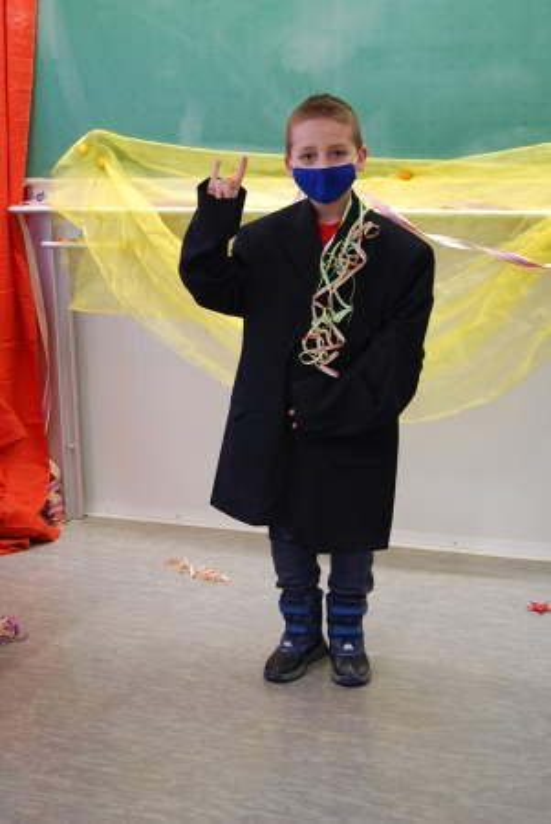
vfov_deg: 35.0
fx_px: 1306
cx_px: 276
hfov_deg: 23.8
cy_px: 412
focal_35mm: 57
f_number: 4.8
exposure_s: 1/30
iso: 400
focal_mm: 38
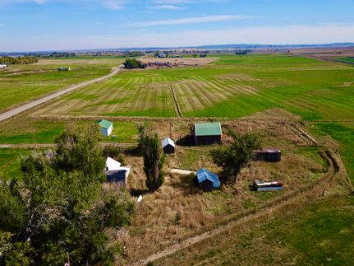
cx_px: 177
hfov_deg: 67.3
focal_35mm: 26
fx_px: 266
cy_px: 133
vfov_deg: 53.0
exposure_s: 1/2000
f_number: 2.2
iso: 100
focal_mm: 4.73
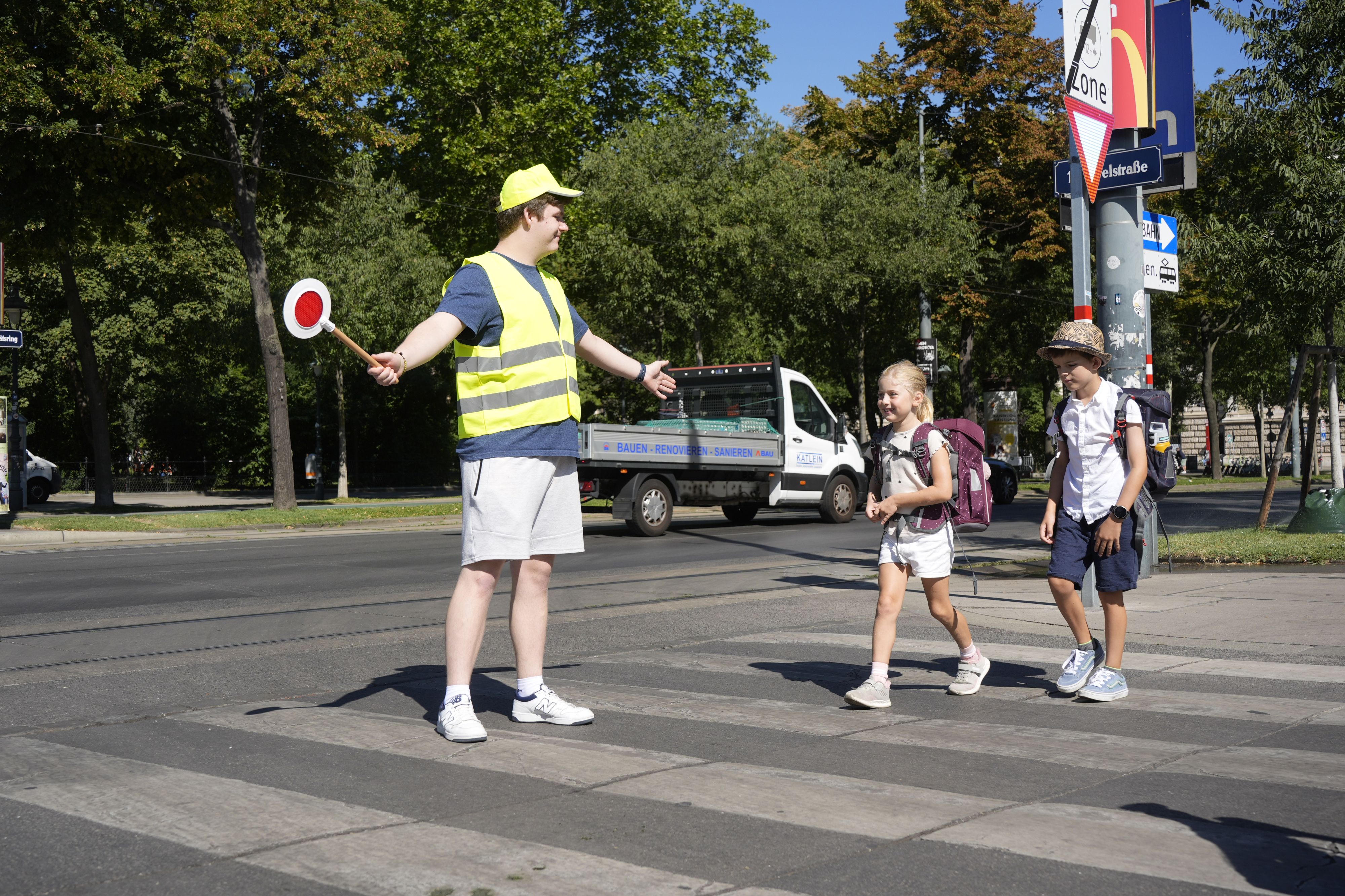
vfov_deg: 35.1
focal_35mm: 38
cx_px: 672
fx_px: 1420
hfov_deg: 50.7
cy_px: 448
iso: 250
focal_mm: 38
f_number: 6.3
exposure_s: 1/1000
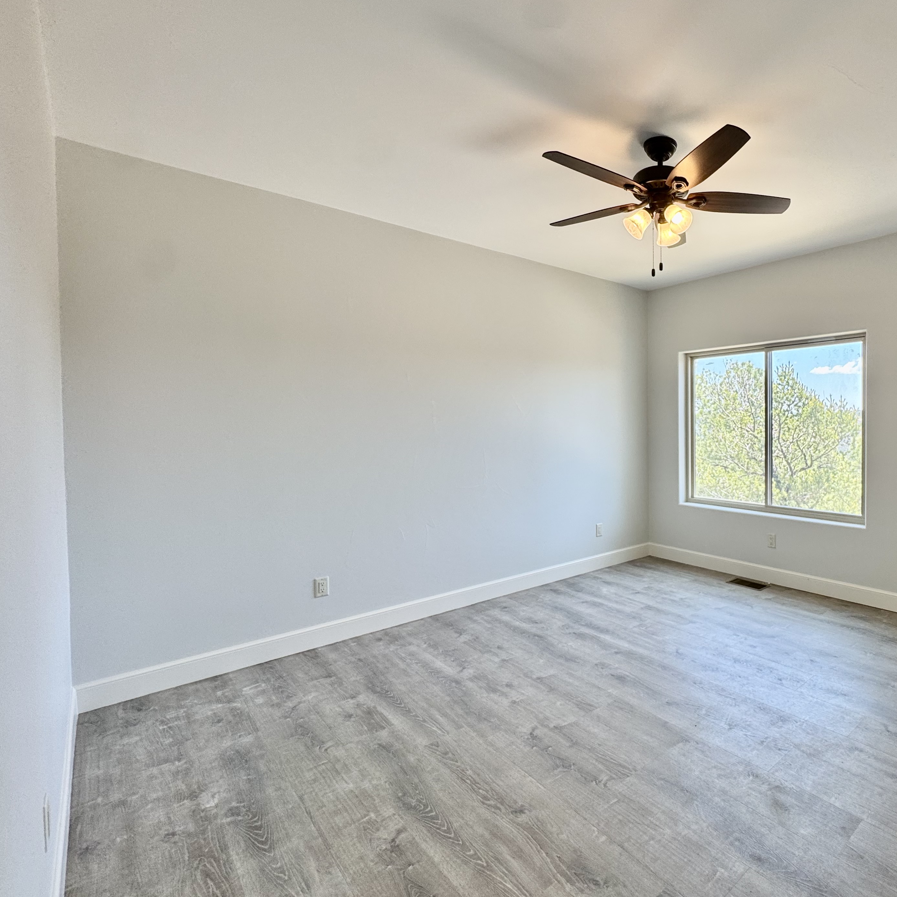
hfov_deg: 76.6
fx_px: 528
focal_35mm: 18
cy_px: 435
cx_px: 637
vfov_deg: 80.7
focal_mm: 2.22
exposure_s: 1/120
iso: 64
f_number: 2.2
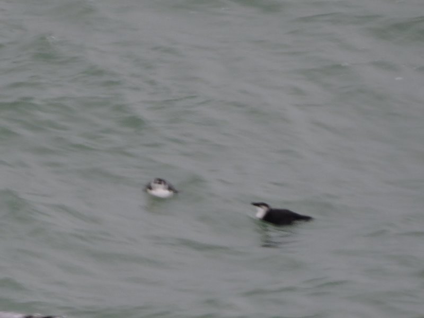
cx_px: 212
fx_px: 14698
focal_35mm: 1200
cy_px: 159
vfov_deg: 1.2
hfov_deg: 1.7
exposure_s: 1/30
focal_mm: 215
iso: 100
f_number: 7.6
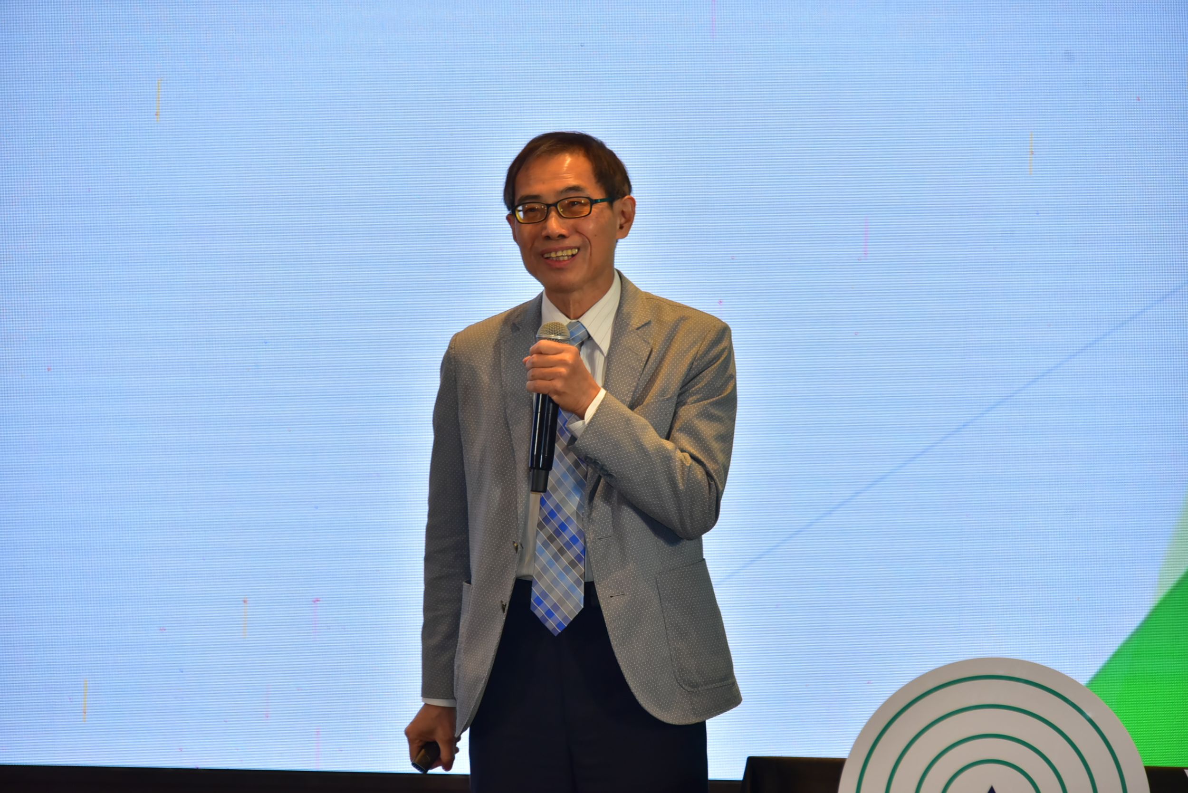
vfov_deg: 7.2
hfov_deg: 10.8
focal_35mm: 190
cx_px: 594
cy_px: 396
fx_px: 6272
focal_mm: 190
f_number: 6.3
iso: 1600
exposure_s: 1/160
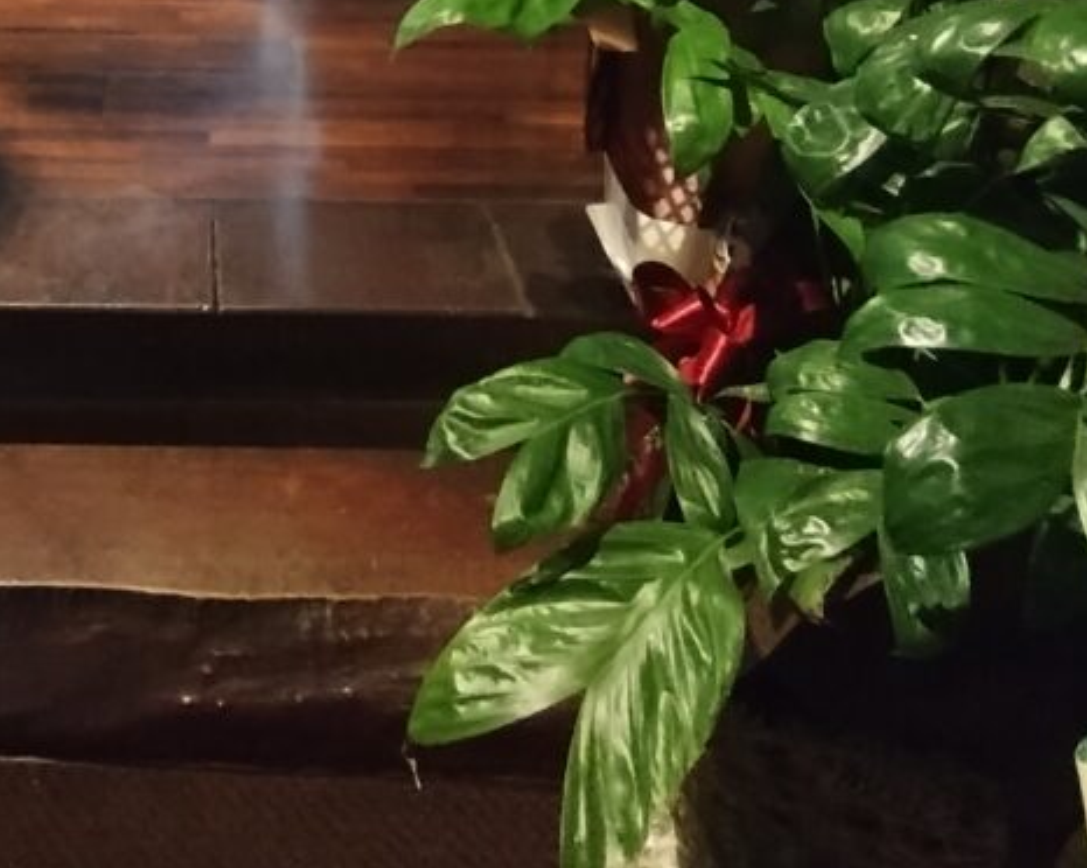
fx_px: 1382
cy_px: -133
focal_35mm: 43
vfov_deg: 30.4
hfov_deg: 40.7
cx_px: 177
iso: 1712
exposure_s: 1/25
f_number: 2.2
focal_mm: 1.66
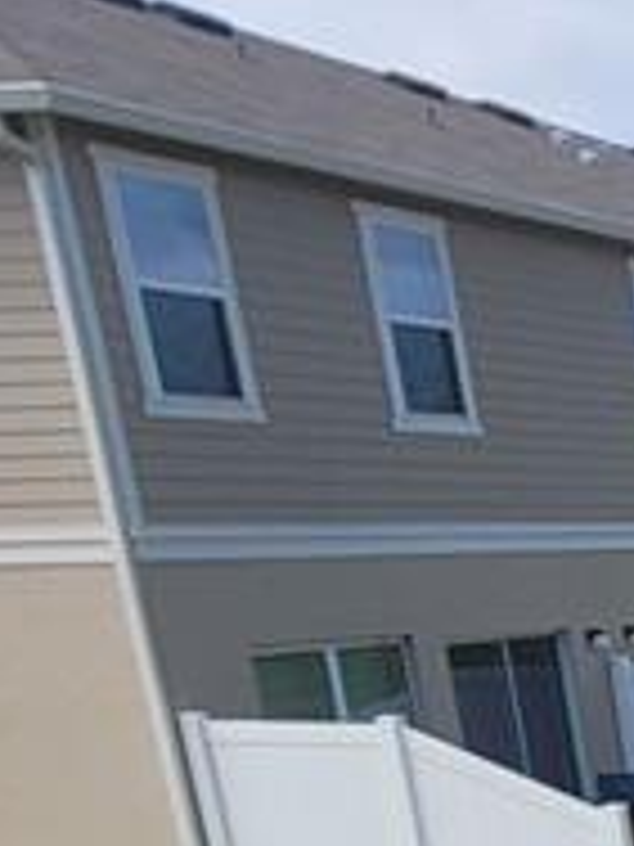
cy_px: 1174
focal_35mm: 83
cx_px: 1686
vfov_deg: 20.9
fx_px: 2027
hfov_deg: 12.3
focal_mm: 1.74
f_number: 2.2
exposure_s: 1/1659
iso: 40
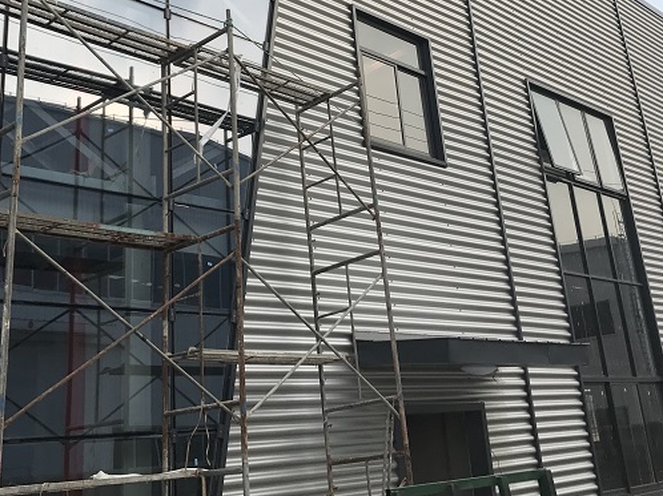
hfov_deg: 42.1
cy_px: 110
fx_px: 861
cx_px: 349
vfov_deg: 31.4
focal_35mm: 45
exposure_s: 1/1294
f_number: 1.8
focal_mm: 3.99
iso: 20
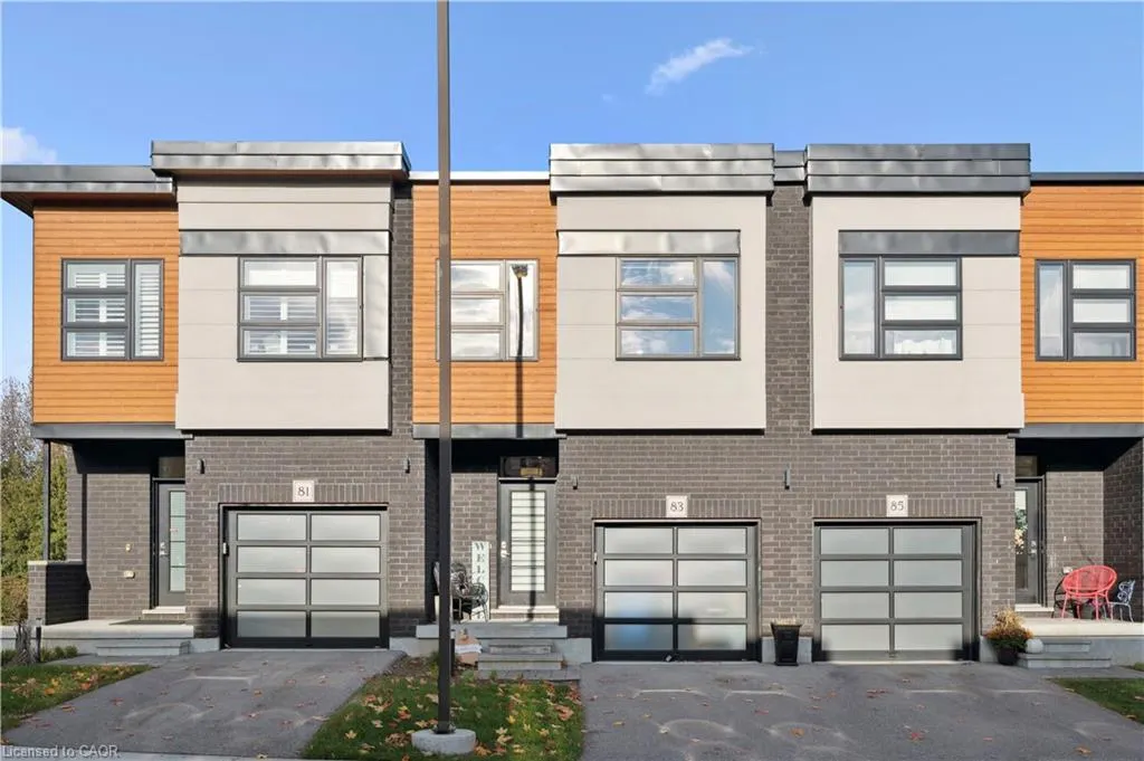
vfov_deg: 43.5
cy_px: 380
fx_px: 953
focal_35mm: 30
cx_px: 572
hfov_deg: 62.0
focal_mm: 30
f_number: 8
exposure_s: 1/800
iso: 200
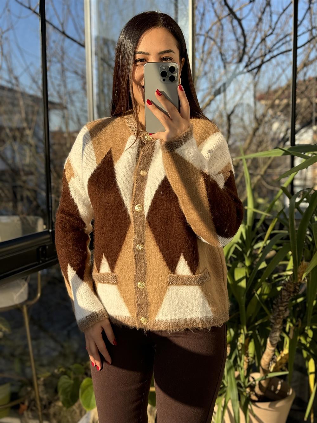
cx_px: 158
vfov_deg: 39.7
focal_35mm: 48
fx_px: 586
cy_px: 212
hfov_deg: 30.3
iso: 64
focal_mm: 6.76
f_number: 1.78
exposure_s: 1/568
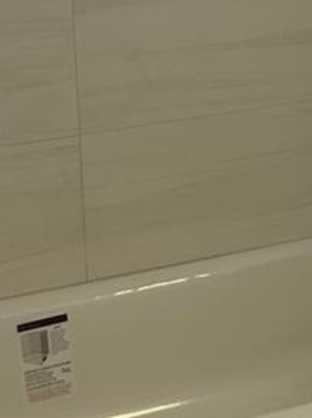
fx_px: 1372
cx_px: 419
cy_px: -46
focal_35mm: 114
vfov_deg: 16.7
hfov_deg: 12.5
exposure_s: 1/253
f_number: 1.5
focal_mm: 5.7
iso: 40
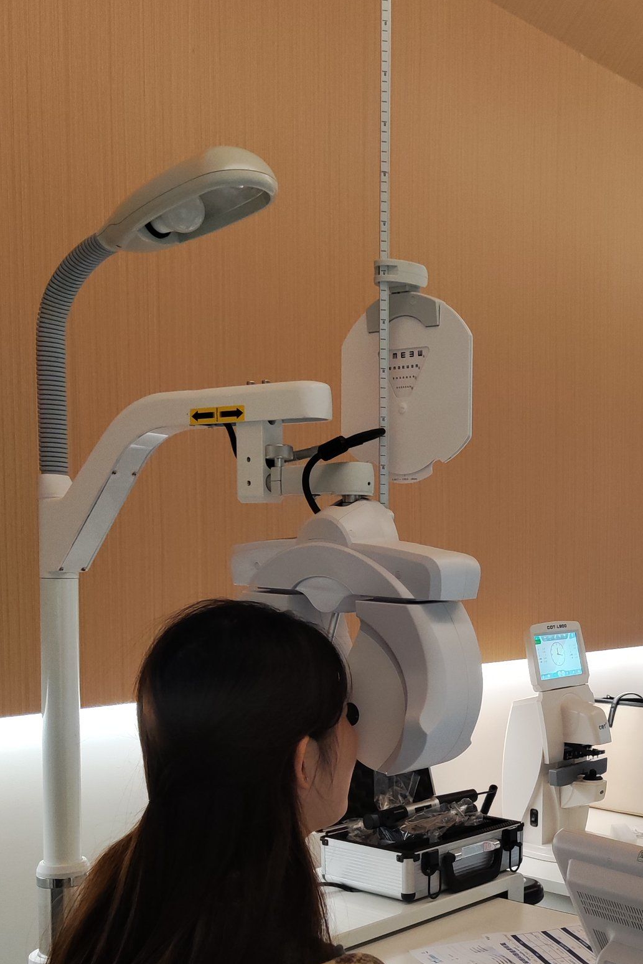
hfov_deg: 29.2
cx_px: 587
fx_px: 1178
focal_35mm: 44
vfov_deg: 44.0
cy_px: 624
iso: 349
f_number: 1.88
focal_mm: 5.59
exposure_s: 1/100
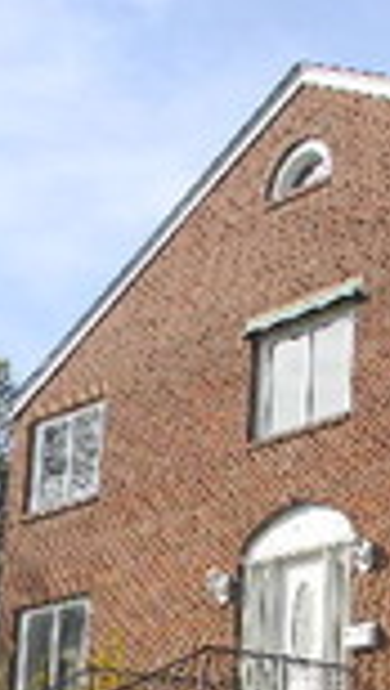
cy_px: 565
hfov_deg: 13.0
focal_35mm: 88
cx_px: 605
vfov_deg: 23.8
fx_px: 1613
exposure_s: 1/496
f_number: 3.7
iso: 80
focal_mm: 6.4
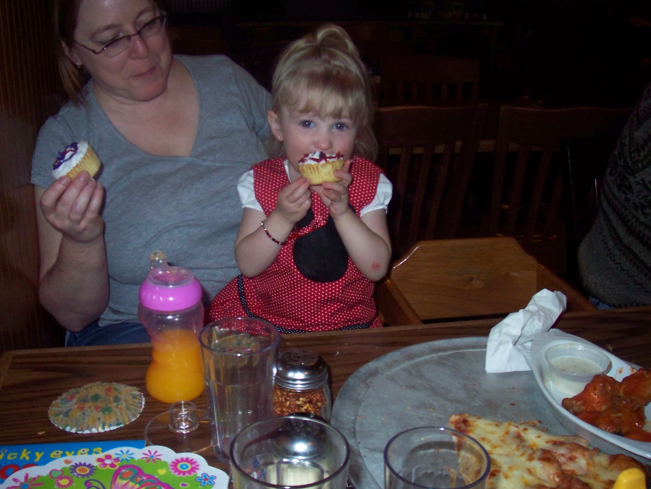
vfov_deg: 37.8
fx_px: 715
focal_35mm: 38
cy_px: 244
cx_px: 326
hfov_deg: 48.9
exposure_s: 1/60
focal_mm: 6.3
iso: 200
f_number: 3.9
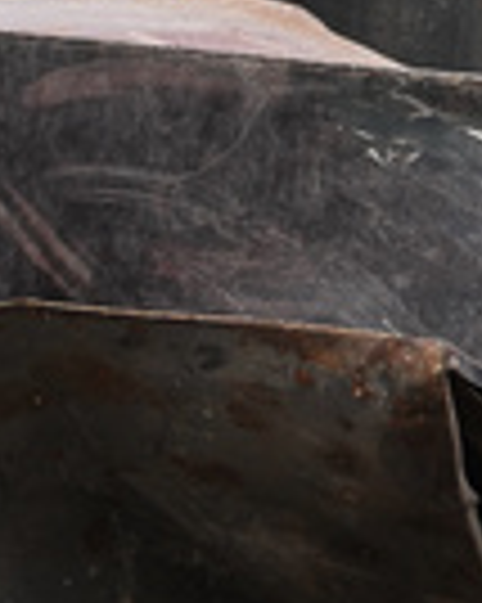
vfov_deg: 9.2
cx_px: -369
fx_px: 3713
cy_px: -148
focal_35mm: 208
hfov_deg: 7.2
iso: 400
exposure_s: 1/500
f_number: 2.8
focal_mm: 29
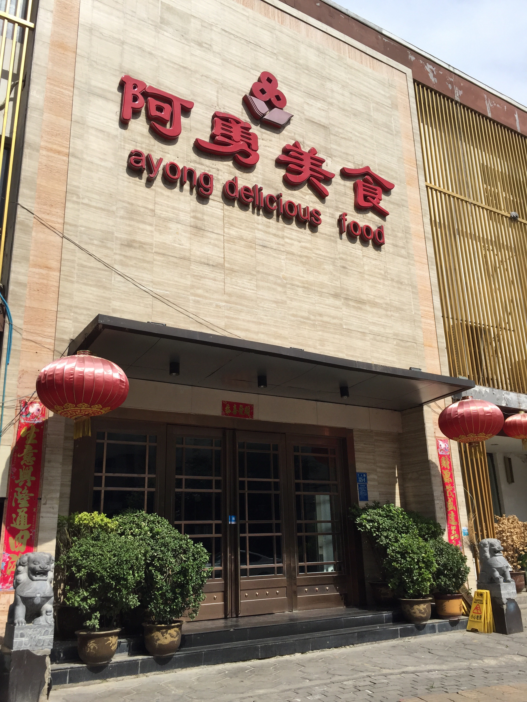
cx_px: 264
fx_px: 589
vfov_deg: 61.7
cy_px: 351
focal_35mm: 29
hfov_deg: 48.2
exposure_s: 1/1980
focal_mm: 4.15
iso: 32
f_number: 2.2
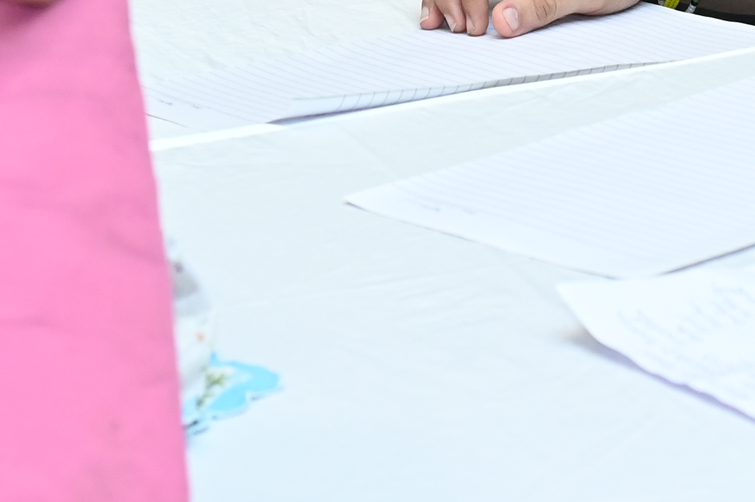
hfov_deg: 8.7
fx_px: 4925
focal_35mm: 235
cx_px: 668
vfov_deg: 5.7
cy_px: -468
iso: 1250
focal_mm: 44
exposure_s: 1/200
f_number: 4
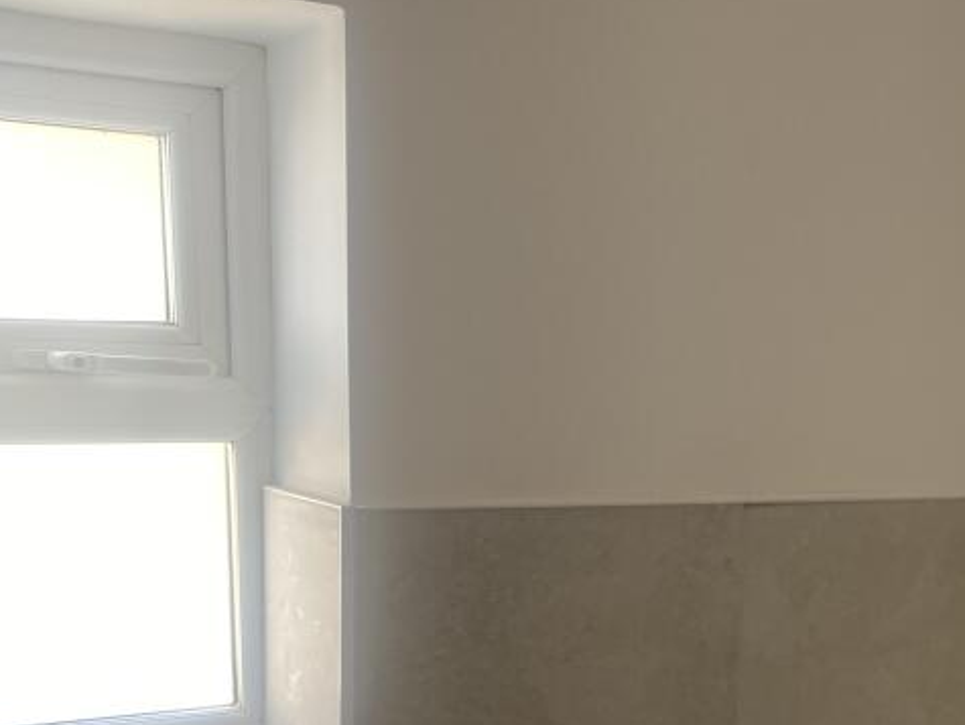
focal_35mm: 56
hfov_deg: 33.2
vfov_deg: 25.4
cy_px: 636
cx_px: 792
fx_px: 1562
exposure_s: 1/121
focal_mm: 4.25
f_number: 1.8
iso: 64
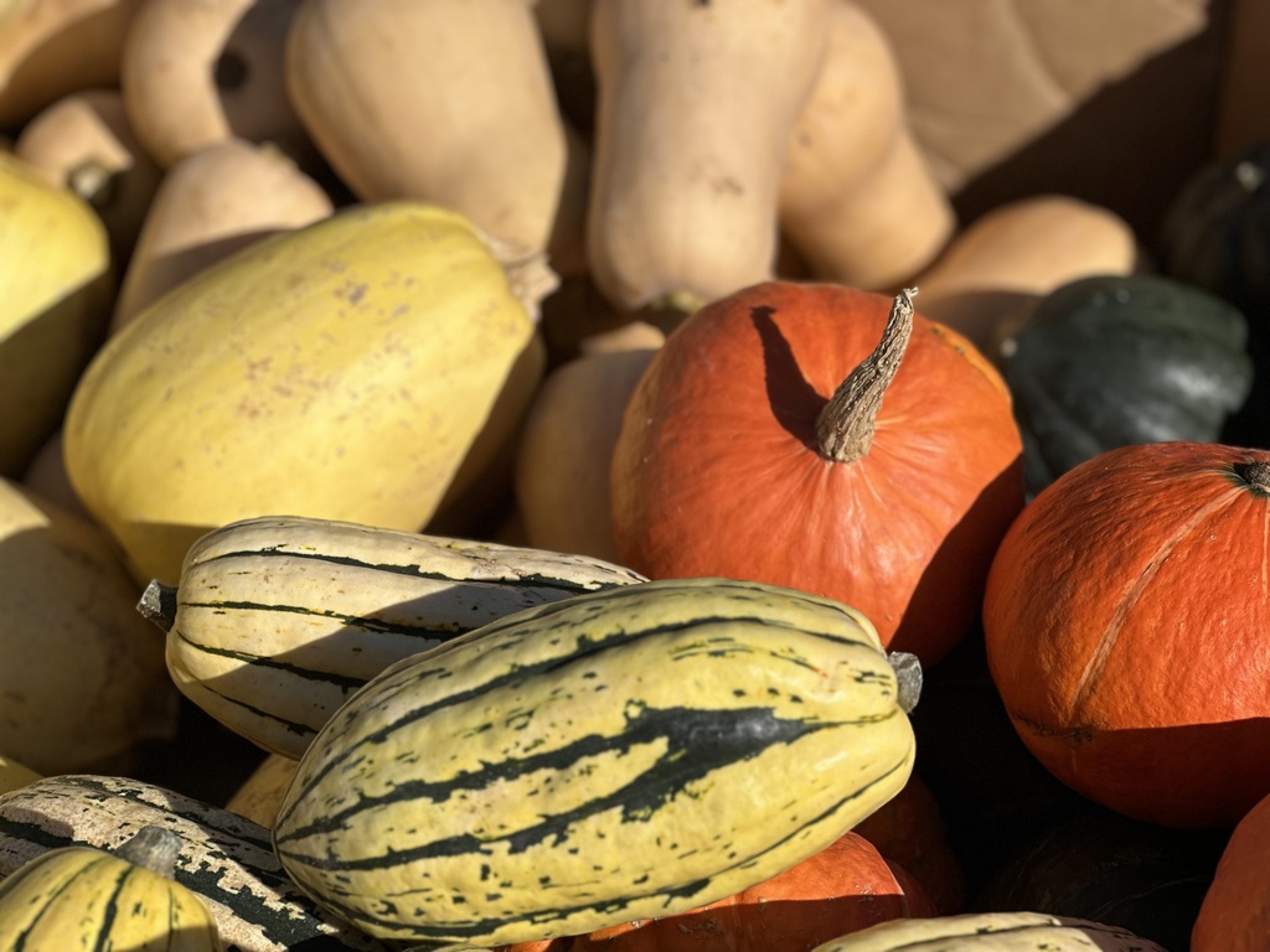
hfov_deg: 25.3
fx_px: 2825
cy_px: 476
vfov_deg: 19.1
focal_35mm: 77
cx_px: 635
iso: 32
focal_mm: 9
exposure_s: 1/1340
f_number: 2.8
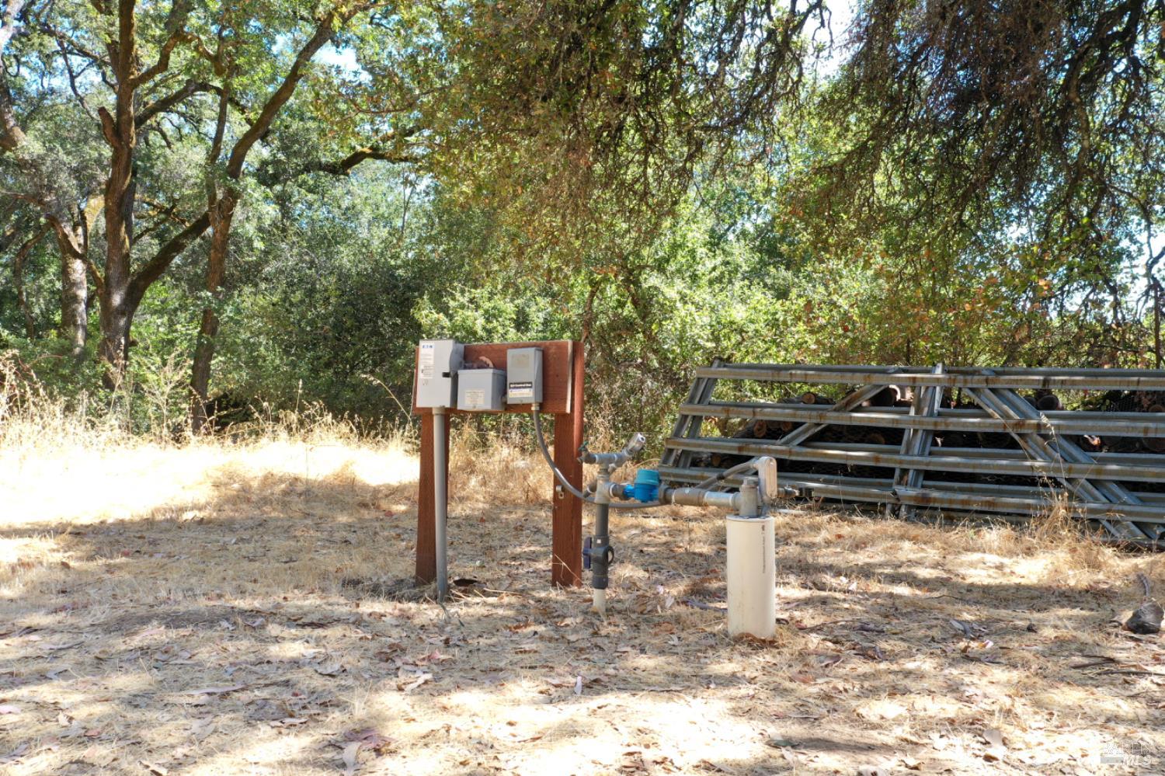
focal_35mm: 28
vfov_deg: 46.4
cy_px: 388
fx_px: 906
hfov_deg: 65.5
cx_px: 582
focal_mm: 10.26
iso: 100
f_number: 6.3
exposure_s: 1/60
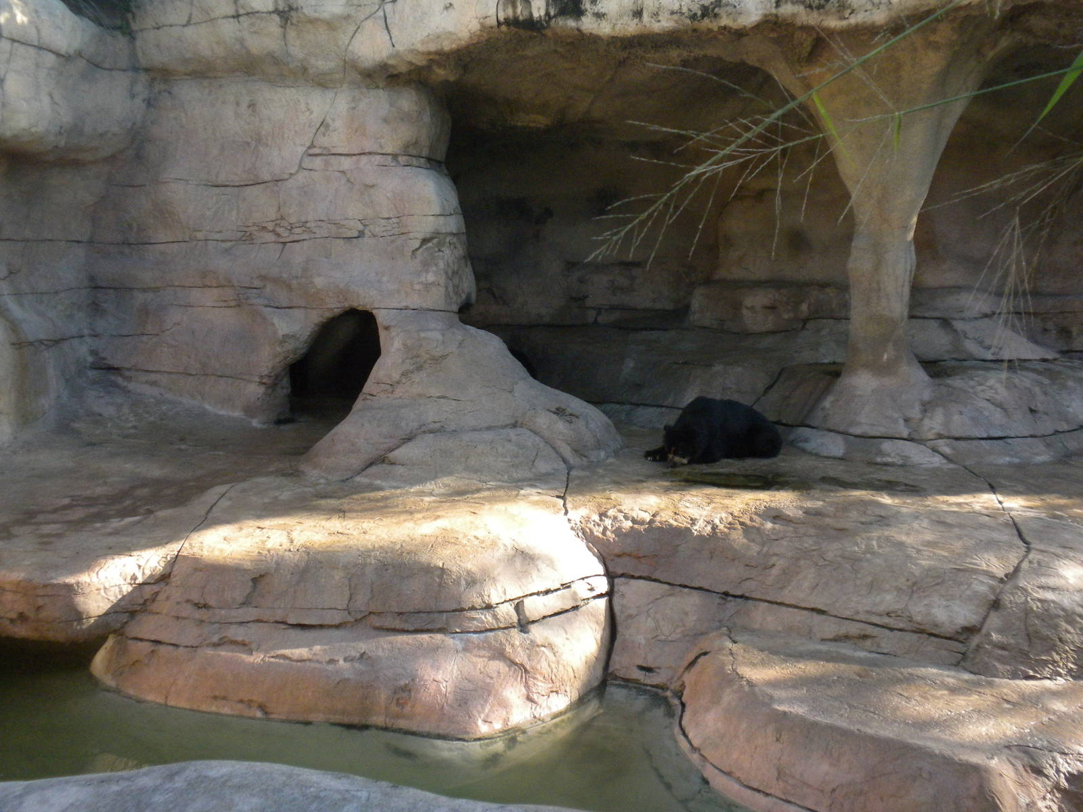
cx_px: 542
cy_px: 406
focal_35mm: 37
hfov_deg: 50.1
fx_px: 1158
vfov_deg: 38.7
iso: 313
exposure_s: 1/438
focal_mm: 6.6
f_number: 3.5
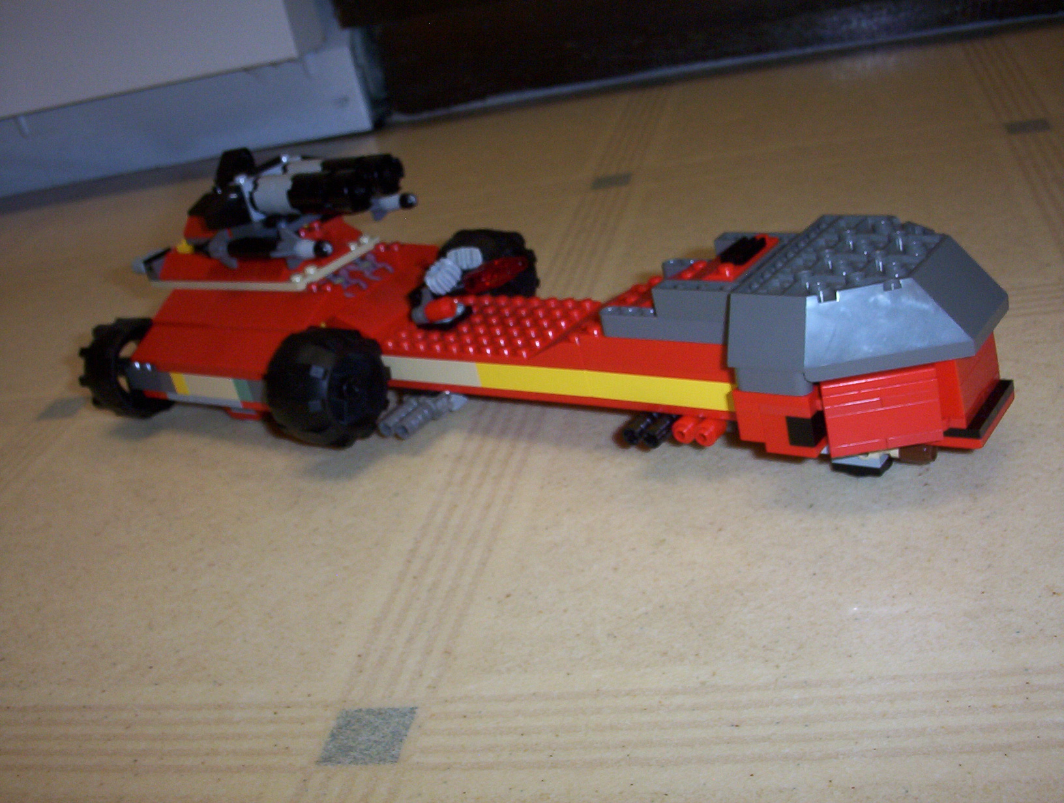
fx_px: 1202
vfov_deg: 37.0
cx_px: 532
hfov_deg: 47.8
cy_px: 402
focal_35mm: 39
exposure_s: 1/30
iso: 140
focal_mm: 6
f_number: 4.5
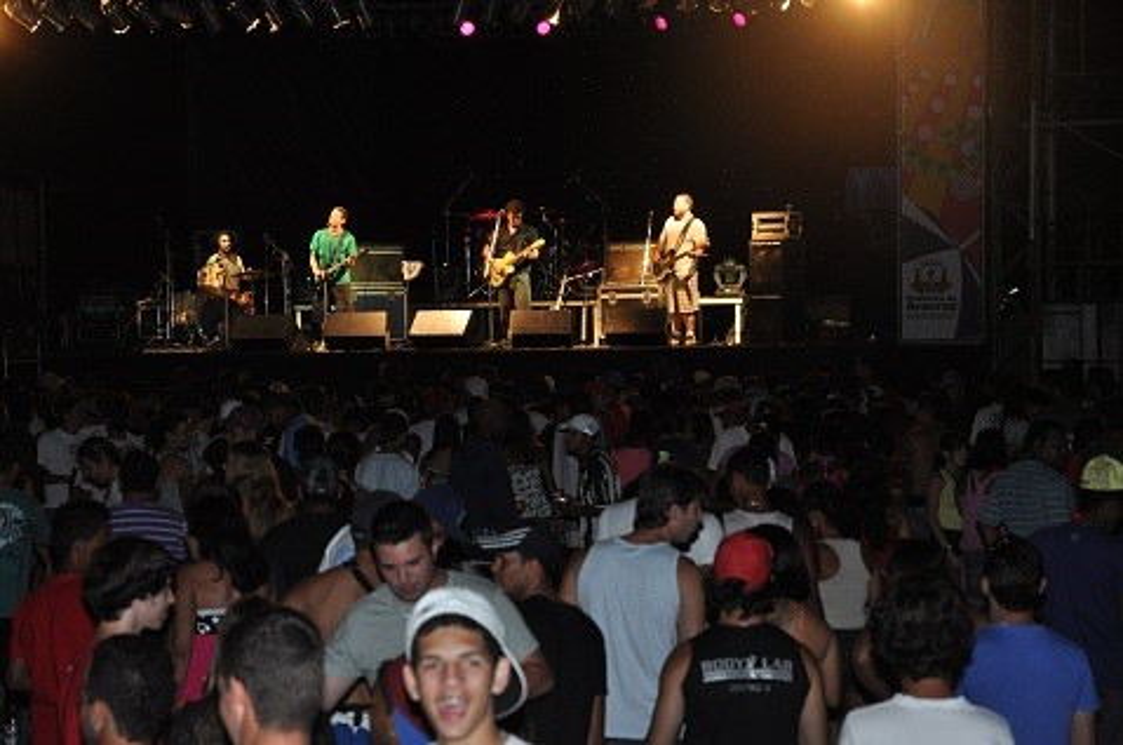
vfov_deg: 12.1
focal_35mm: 112
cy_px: 372
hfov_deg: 18.2
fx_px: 3503
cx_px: 562
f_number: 5.3
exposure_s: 1/60
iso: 800
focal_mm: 75
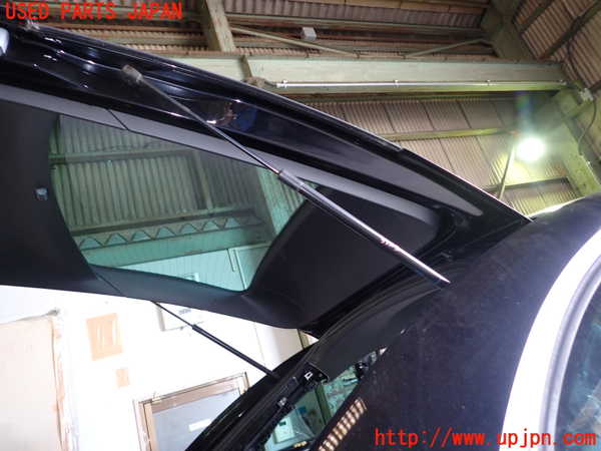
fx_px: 434
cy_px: 226
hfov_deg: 69.4
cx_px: 300
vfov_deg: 54.9
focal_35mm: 25
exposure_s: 1/30
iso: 200
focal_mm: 4.5
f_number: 2
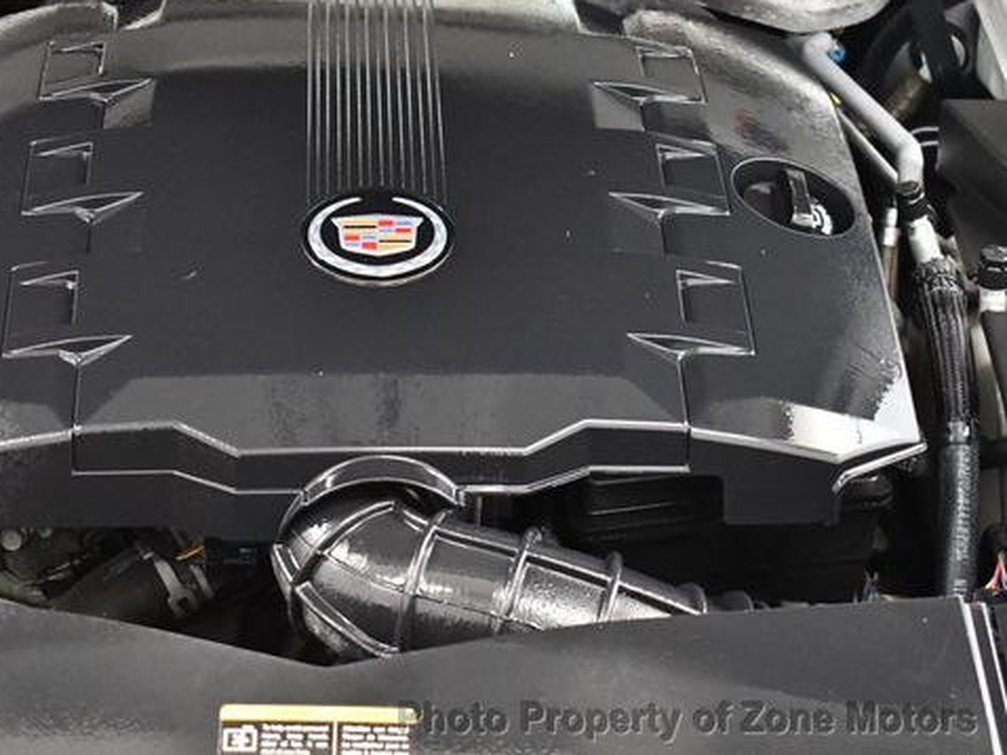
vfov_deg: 15.1
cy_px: 308
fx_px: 2849
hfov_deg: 20.0
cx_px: 373
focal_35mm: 98
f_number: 4.8
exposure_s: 1/60
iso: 4000
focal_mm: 38
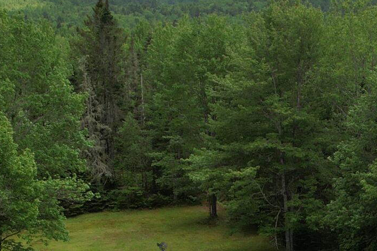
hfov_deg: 21.5
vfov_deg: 13.9
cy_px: 333
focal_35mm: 94
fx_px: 984
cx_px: 293
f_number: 2.8
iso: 100
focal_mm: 8.38
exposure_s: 1/1500
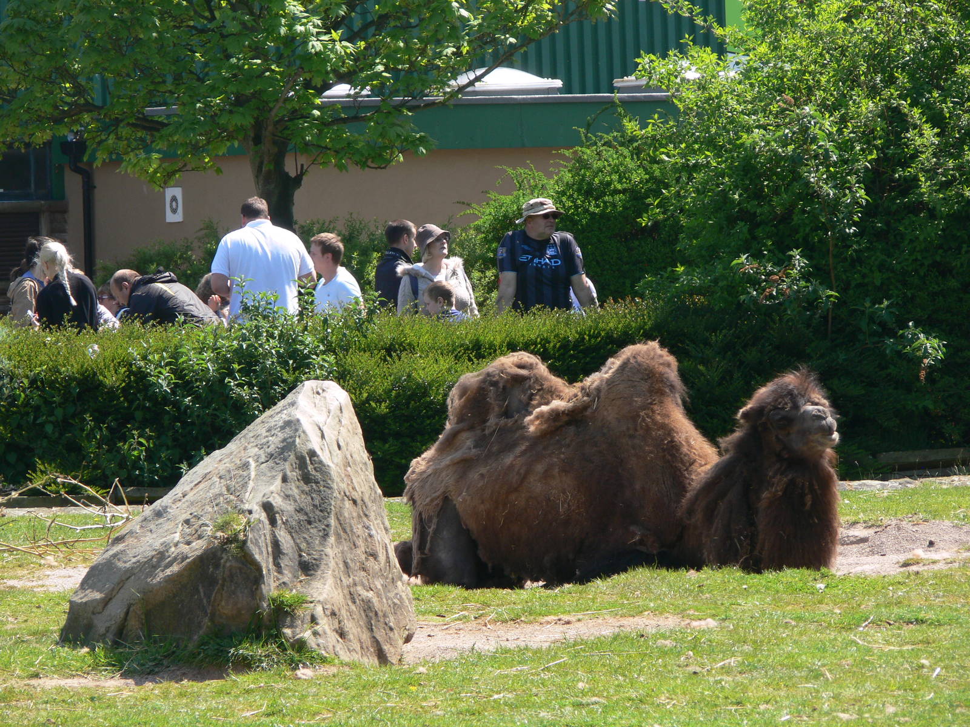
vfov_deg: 5.4
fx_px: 7762
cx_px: 485
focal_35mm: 277
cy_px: 364
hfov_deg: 7.2
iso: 80
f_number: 5.6
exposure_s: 1/160
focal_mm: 58.5
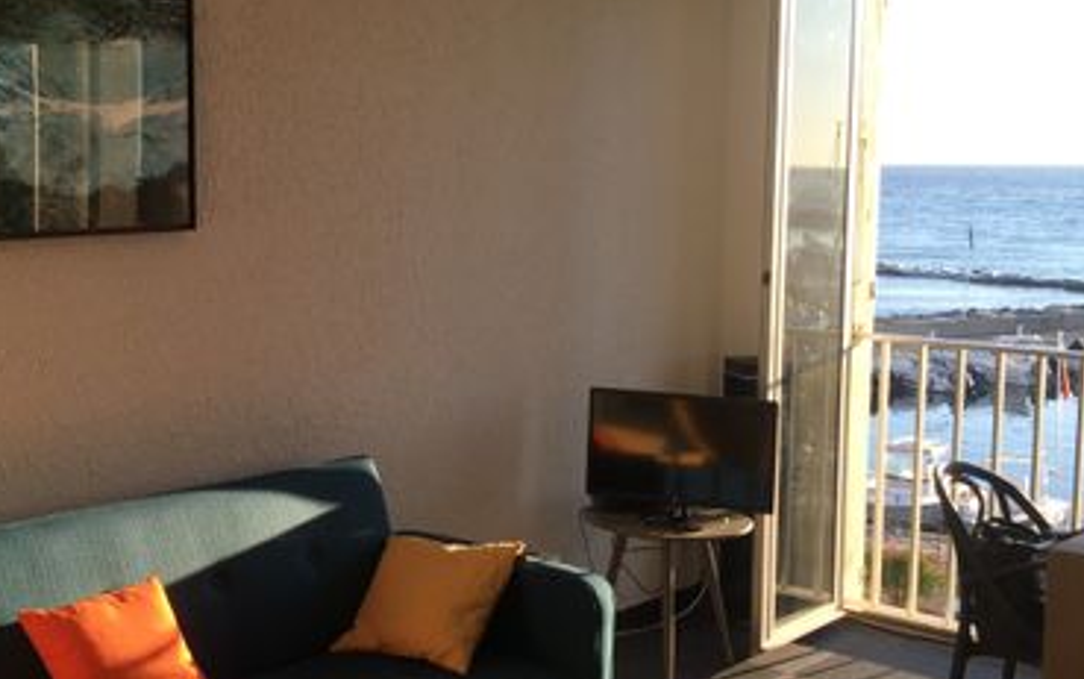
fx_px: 1478
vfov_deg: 25.8
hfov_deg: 39.1
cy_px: 306
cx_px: 253
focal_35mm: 50
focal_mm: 4.15
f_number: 2.2
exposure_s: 1/324
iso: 32
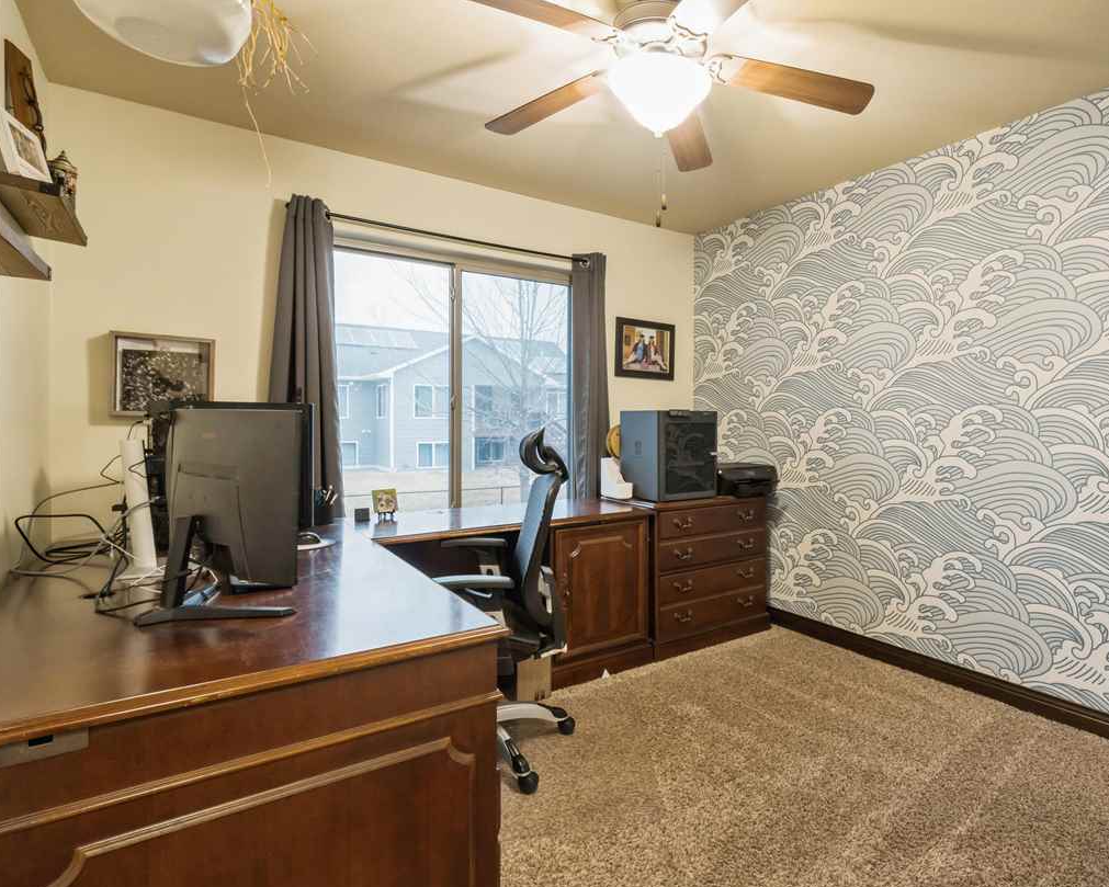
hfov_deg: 81.7
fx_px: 624
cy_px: 431
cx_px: 695
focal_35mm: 19
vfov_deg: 70.8
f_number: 9
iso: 800
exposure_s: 1/5
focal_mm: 16
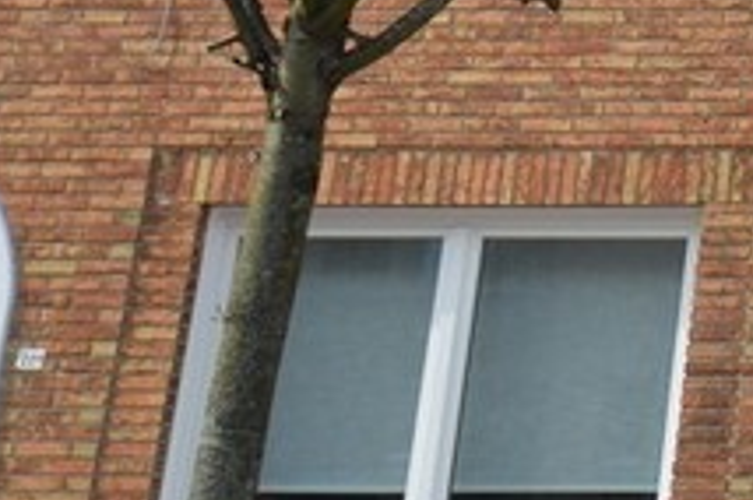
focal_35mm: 228
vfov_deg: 6.0
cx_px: 1599
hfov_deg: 8.5
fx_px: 4762
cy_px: -183
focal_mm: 24
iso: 100
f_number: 8
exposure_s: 1/250
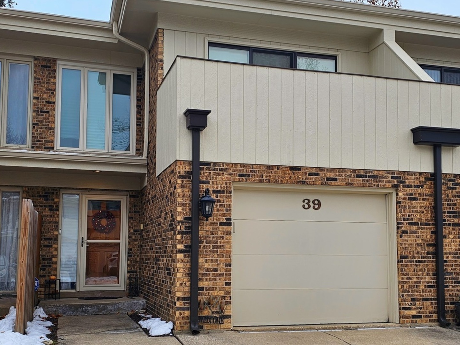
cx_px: 230
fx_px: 306
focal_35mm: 23
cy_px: 172
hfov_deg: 73.9
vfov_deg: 58.9
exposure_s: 1/120
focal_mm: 6.3
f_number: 1.7
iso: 12
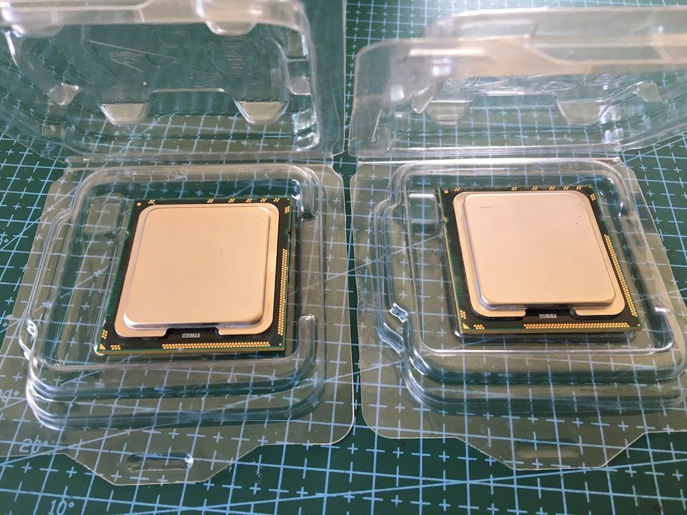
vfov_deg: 48.2
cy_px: 258
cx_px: 344
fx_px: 576
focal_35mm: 29
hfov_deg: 61.7
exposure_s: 1/33
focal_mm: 4.15
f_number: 2.2
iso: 64
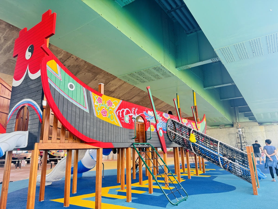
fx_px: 193
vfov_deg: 56.8
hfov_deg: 71.6
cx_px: 139
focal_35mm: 24
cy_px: 104
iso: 80
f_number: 1.78
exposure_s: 1/158
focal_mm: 6.76
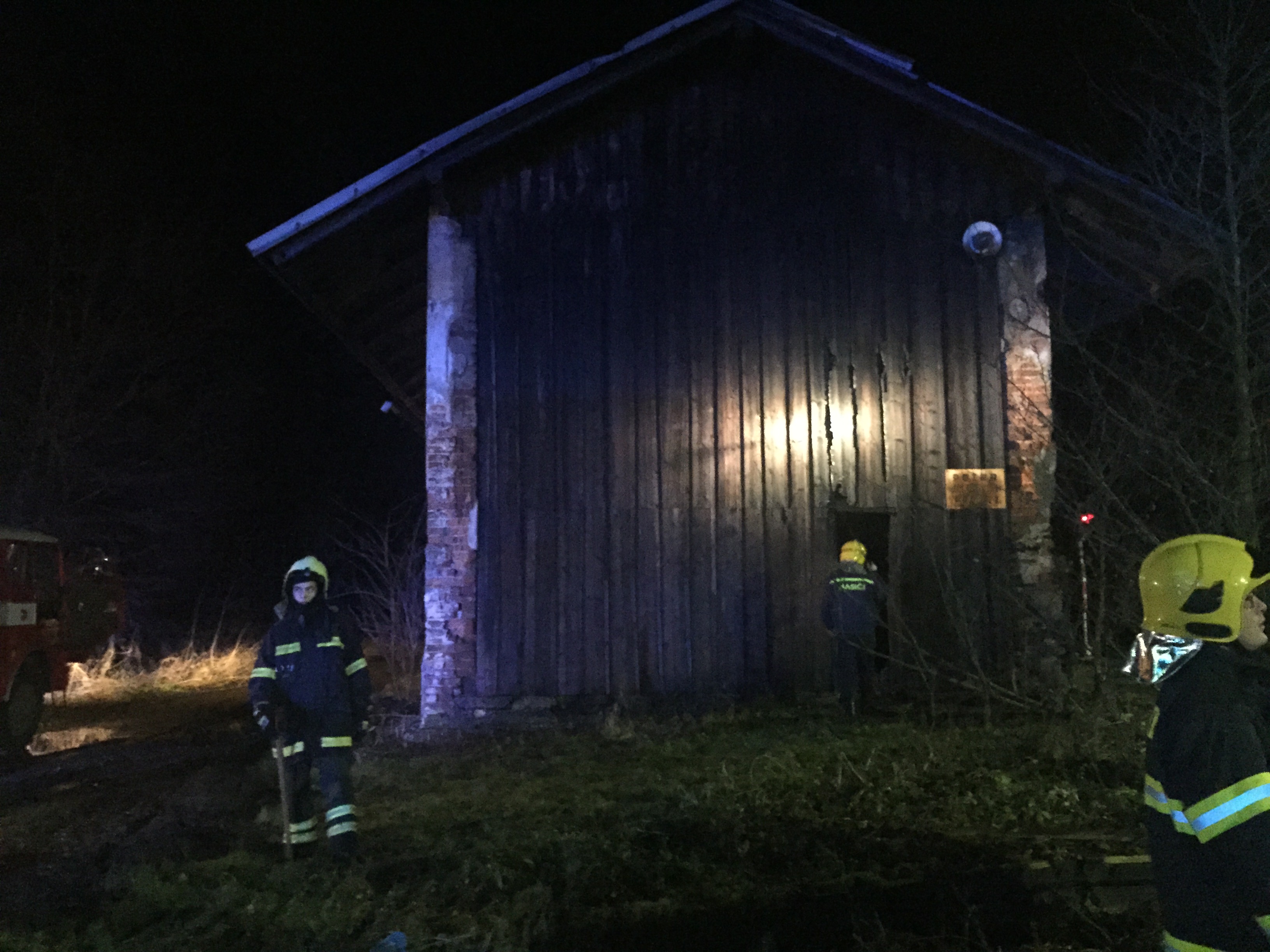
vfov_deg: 48.2
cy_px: 476
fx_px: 1064
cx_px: 635
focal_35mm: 29
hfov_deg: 61.7
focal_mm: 4.15
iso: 2000
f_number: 2.2
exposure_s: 1/15
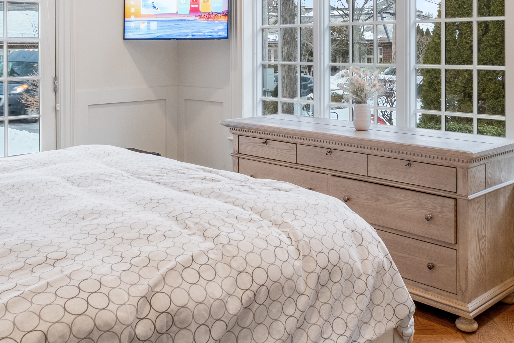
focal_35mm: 40
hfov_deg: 48.3
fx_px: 571
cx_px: 290
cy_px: 39
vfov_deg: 31.9
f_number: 9
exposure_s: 1/1.25
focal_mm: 10
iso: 320
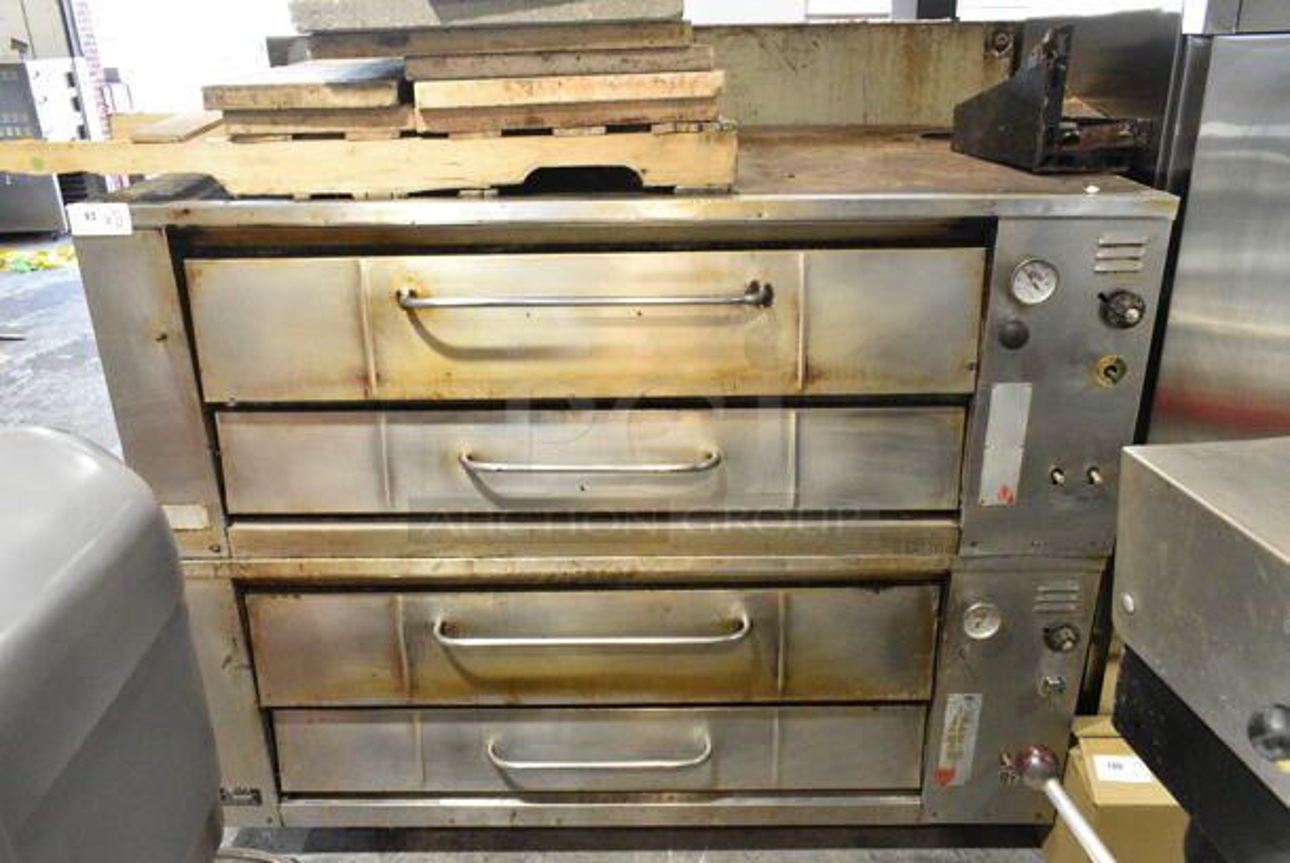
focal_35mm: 27
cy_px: 432
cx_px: 645
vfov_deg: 48.0
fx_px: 968
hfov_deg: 67.3
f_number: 8
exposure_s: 1/250
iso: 6400
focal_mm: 18
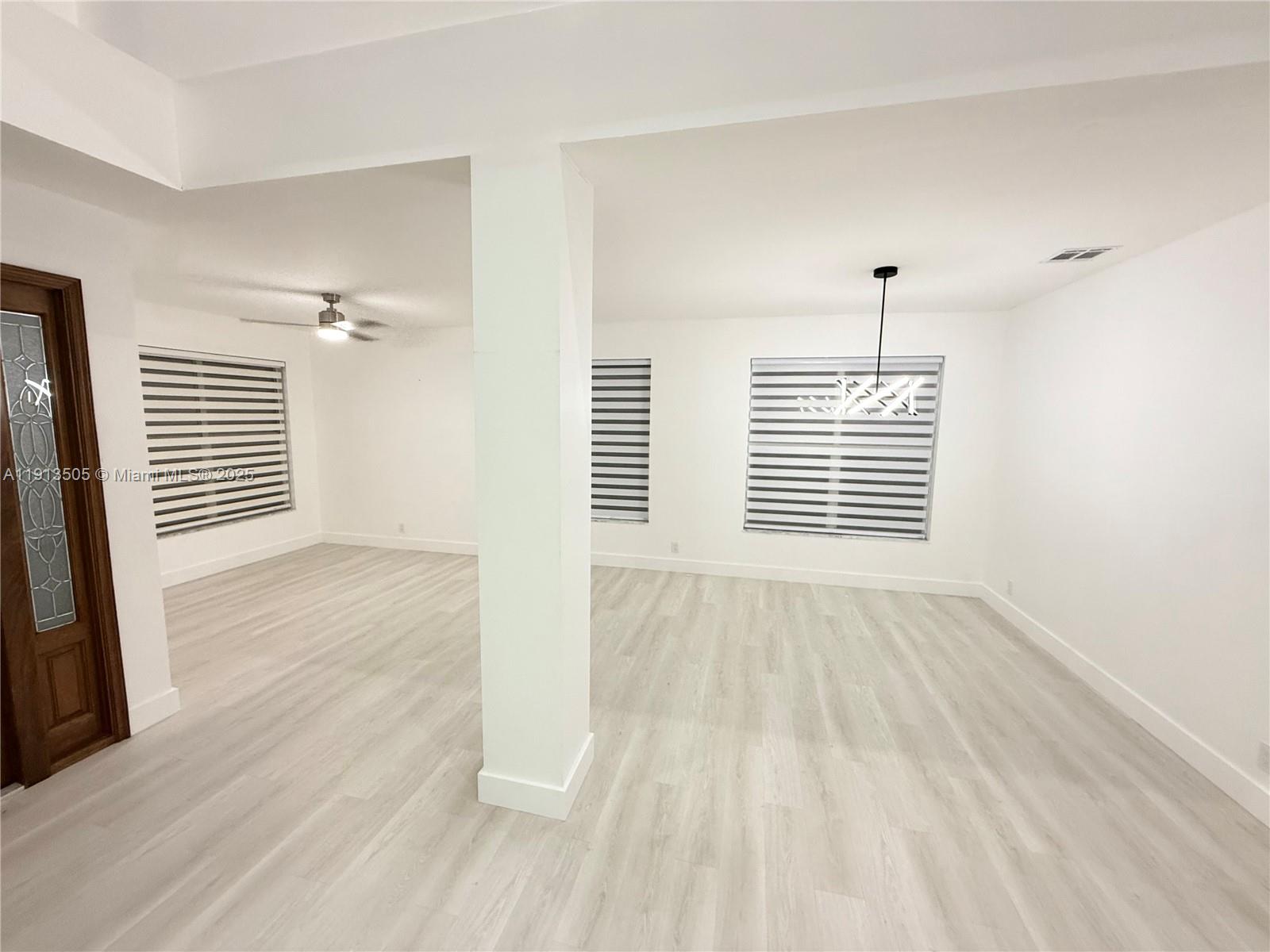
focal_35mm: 14
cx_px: 635
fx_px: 514
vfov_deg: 85.7
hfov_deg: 102.1
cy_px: 476
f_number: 2.2
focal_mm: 2.22
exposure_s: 1/60
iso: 400
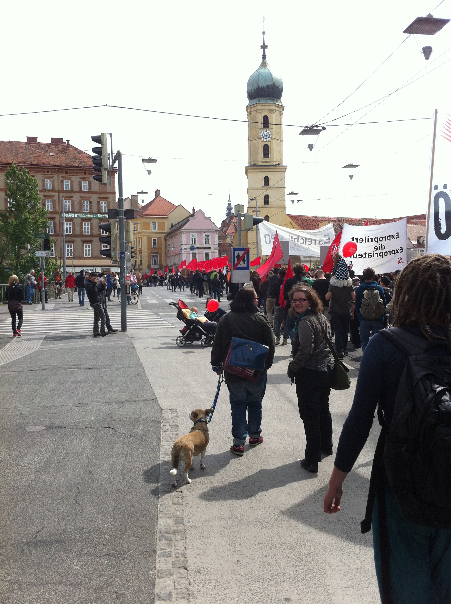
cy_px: 302
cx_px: 226
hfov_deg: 40.6
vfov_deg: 52.7
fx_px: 610
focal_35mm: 35
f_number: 2.8
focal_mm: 3.85
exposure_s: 1/815
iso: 80
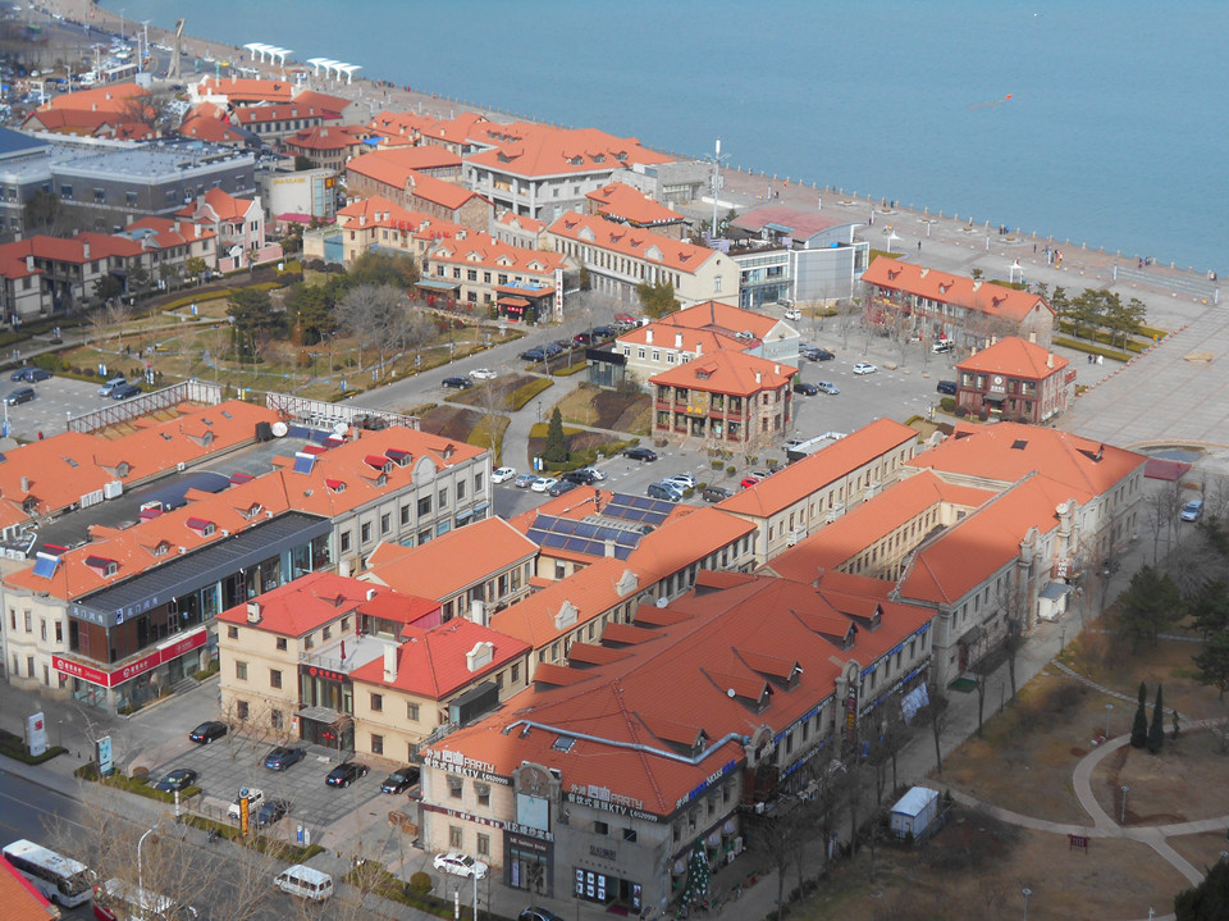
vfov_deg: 22.2
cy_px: 460
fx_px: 2342
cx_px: 614
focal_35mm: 66
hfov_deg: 29.4
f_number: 5.3
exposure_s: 1/320
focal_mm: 11.6
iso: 80
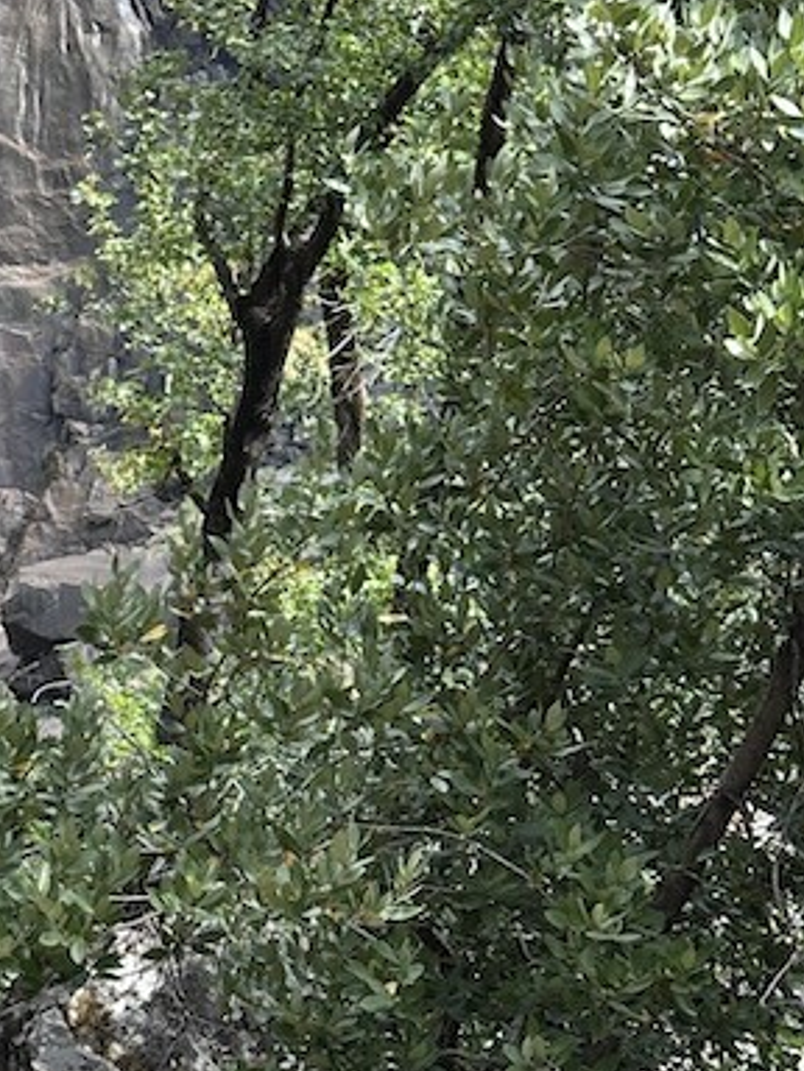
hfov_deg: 12.0
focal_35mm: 121
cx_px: -133
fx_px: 3747
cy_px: 74
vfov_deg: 16.0
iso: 64
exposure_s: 1/903
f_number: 1.78
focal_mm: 6.86
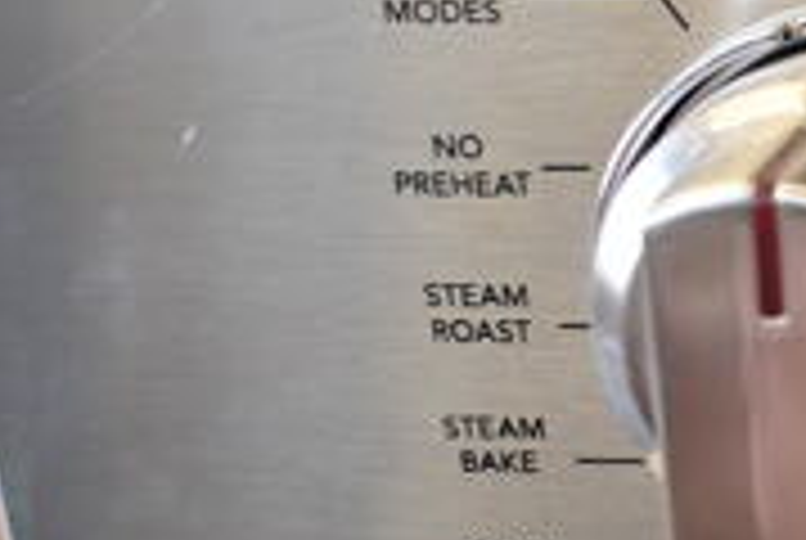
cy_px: 396
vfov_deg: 14.9
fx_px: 2063
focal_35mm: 92
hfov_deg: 18.3
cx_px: 1364
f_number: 4
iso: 900
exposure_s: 1/60
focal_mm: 18
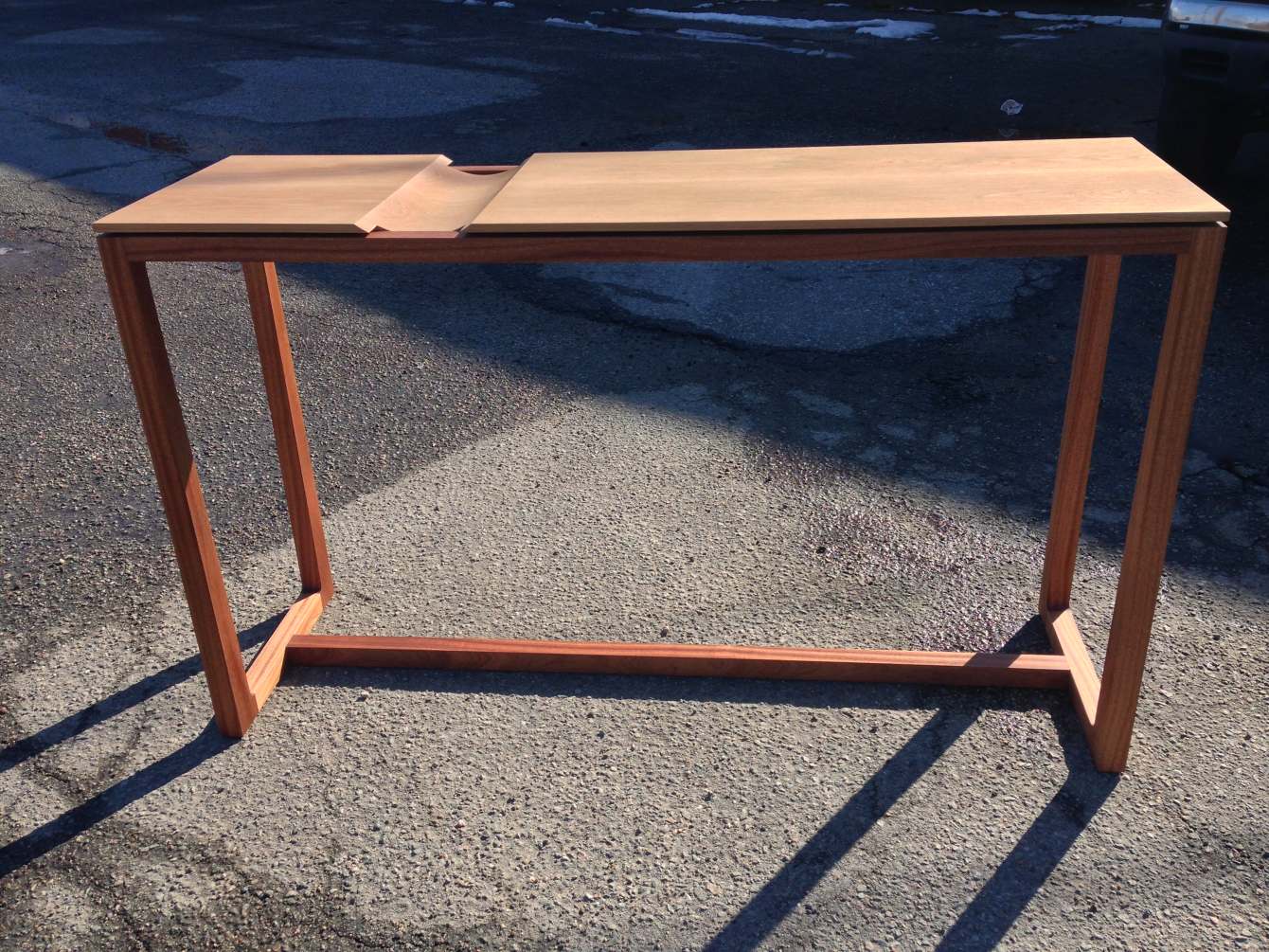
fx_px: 1210
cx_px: 634
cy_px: 476
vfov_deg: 42.9
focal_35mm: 33
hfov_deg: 55.4
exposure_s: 1/968
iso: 50
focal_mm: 4.12
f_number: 2.4
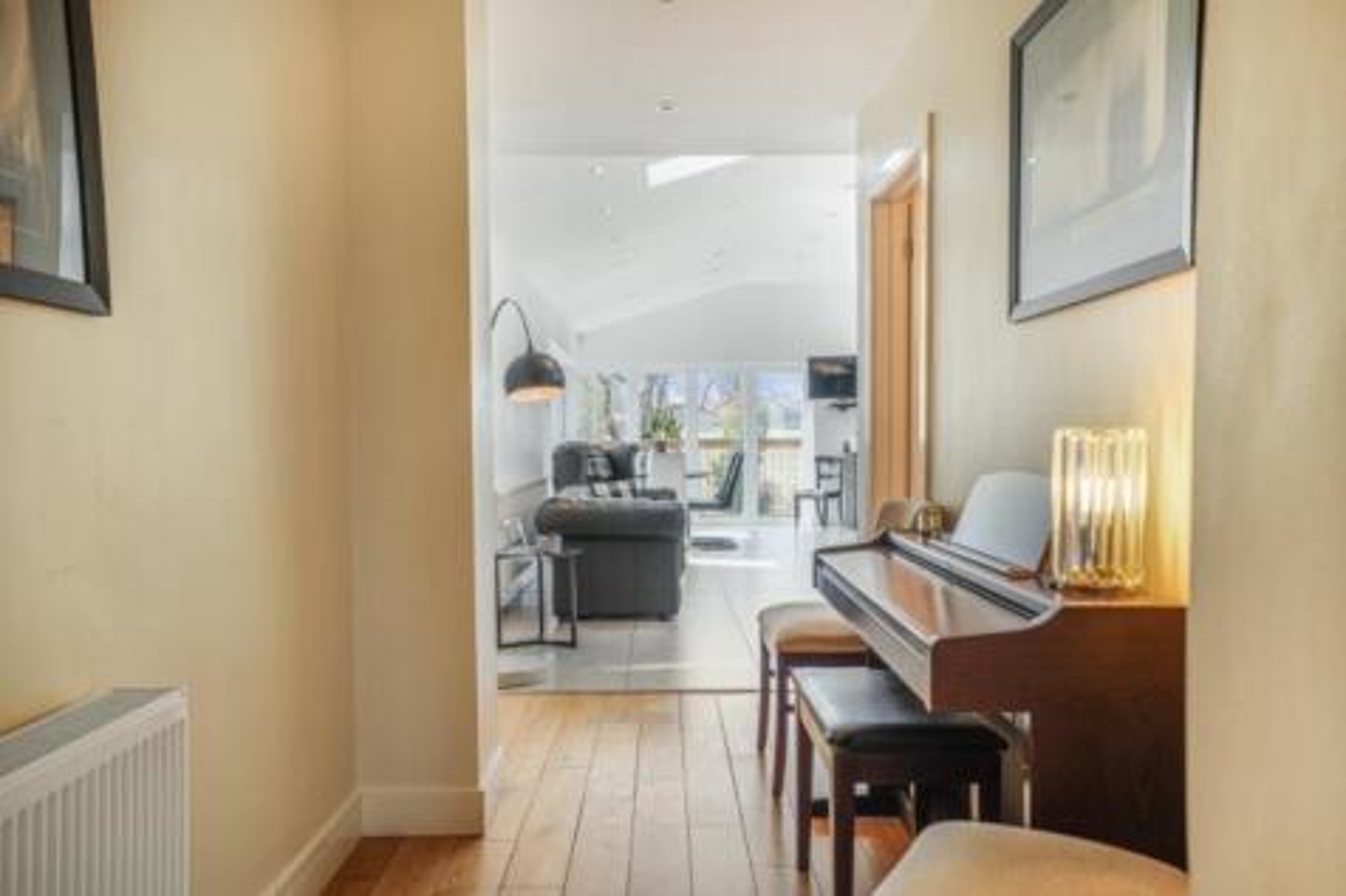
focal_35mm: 28
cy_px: 448
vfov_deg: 46.4
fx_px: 1046
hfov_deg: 65.5
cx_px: 673
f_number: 8
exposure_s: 1/15
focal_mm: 28
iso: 400
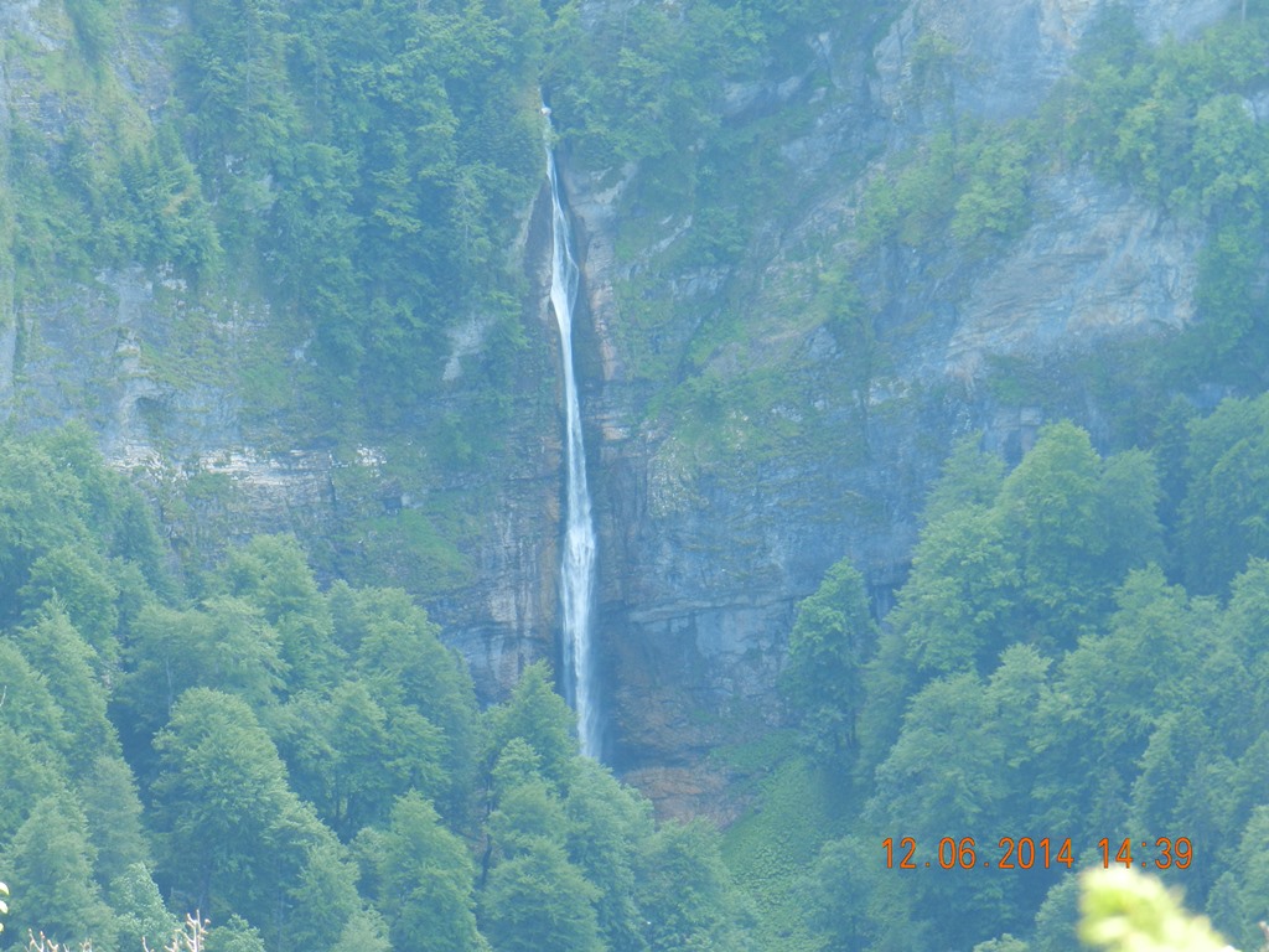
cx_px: 634
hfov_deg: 13.6
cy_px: 476
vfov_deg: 10.2
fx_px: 5316
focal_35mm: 145
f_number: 5.1
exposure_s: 1/80
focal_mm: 25.7
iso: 160
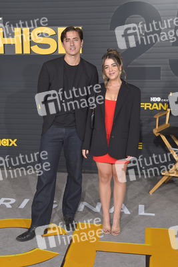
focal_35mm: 48
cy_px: 134
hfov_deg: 28.1
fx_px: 356
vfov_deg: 41.1
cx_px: 89
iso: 320
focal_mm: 48
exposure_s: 1/250
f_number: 6.3
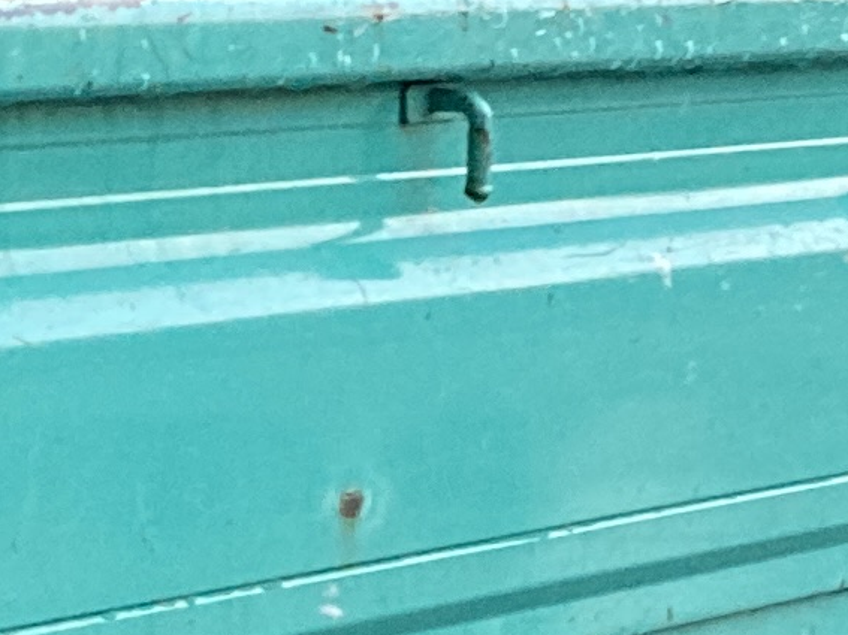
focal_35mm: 199
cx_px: -290
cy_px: 572
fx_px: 4874
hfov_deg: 9.7
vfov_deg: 7.4
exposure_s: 1/36
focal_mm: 3.99
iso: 400
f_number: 1.8
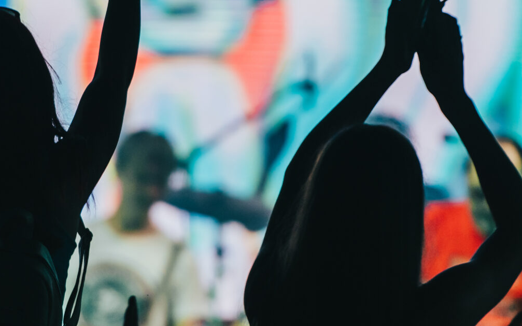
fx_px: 7368
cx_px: 187
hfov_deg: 4.1
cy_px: 180
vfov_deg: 2.5
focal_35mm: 518
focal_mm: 200
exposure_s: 1/400
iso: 640
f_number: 2.8
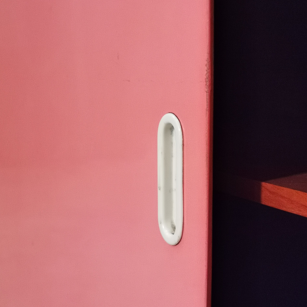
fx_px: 562
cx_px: 124
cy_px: 153
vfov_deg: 30.6
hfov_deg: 30.5
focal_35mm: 56
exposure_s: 1/50
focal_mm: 6.71
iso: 320
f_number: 1.9
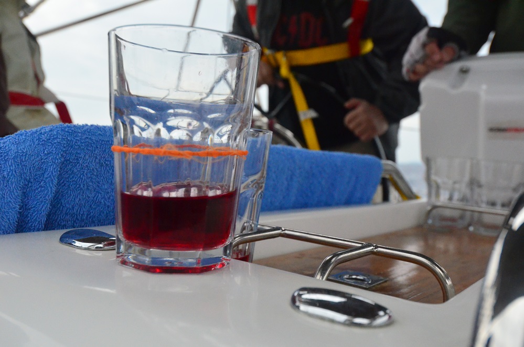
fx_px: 523
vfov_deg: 36.7
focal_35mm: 36
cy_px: 174
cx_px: 262
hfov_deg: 53.2
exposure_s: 1/3200
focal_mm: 24
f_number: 5.6
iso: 3200
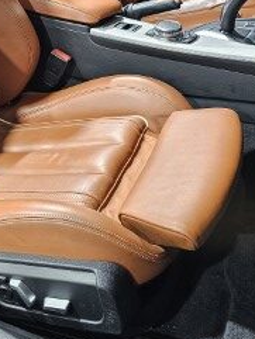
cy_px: 63
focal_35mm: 61
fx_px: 599
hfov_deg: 23.4
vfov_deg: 30.8
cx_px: 27
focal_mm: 6.3
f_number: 1.7
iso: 640
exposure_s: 1/100
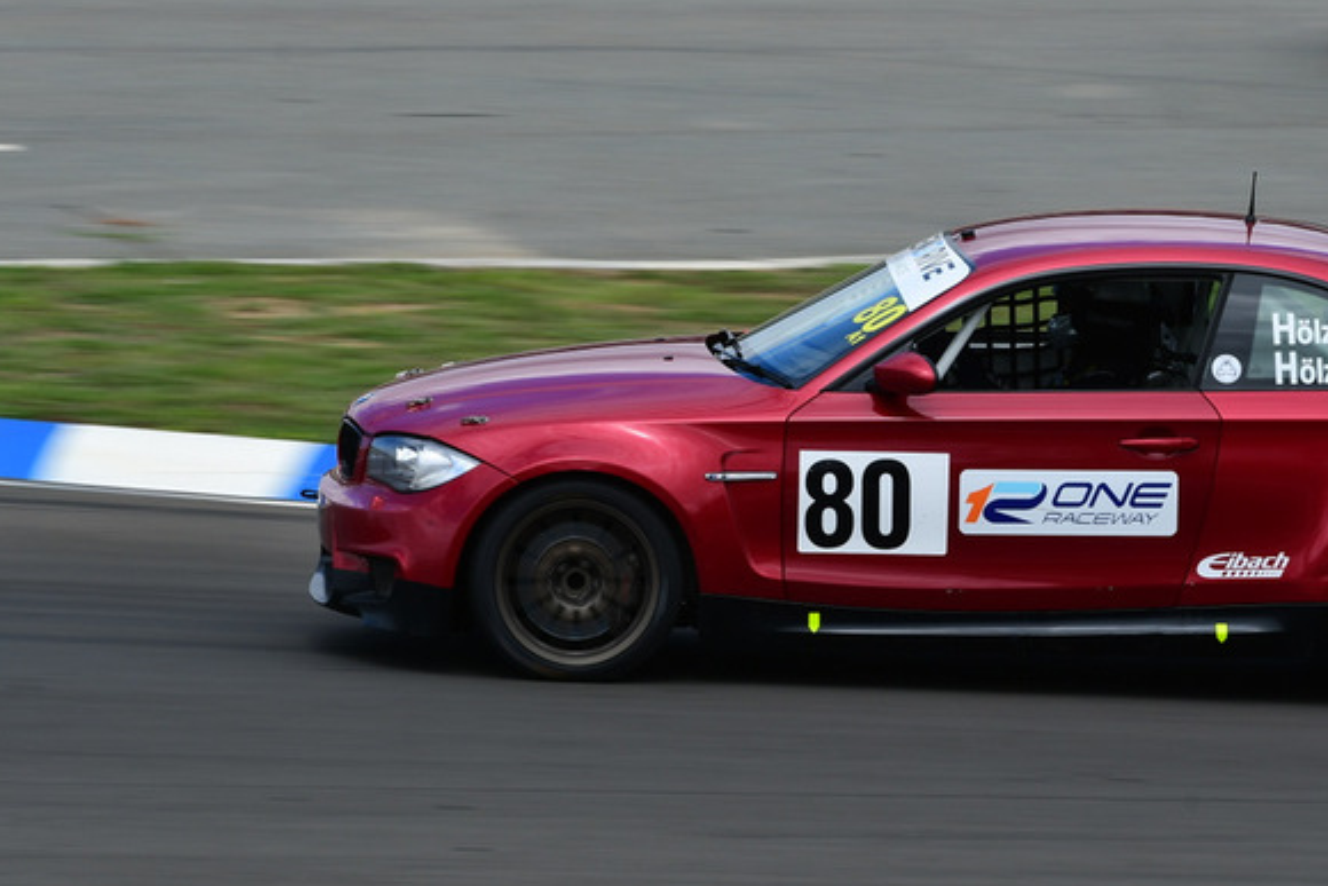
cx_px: 852
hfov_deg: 4.5
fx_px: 16788
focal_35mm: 455
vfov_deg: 3.0
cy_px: 389
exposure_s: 1/250
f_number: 11
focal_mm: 220
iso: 200
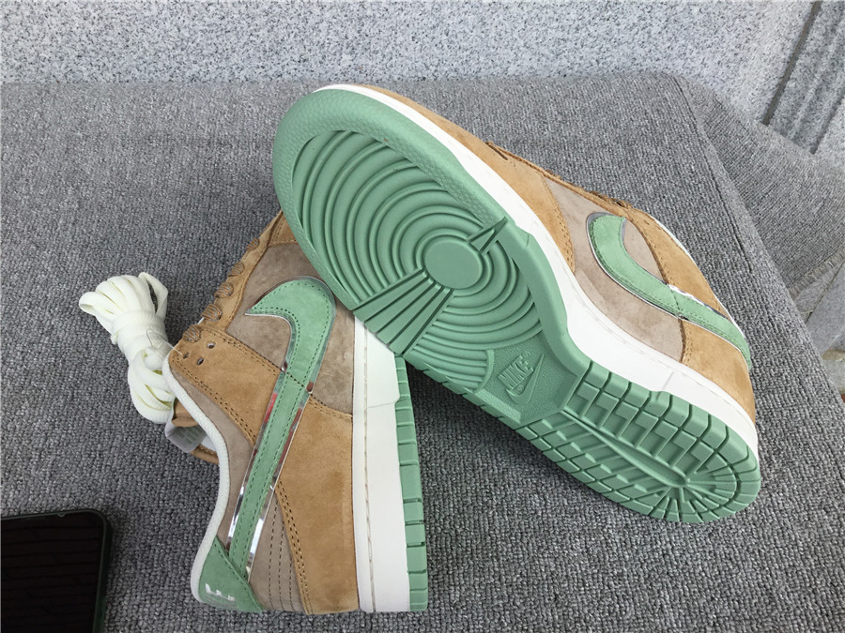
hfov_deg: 58.4
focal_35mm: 31
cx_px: 422
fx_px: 757
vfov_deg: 45.4
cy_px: 316
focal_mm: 3.3
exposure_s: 1/547
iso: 25
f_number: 2.4
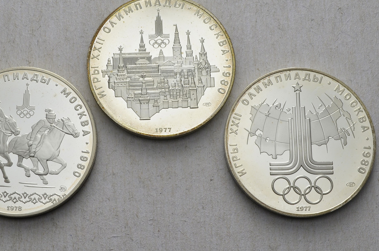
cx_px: 171
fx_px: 732
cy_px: 127
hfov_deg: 29.0
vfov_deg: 19.5
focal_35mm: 70
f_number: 14
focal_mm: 35
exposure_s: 1/250
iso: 400
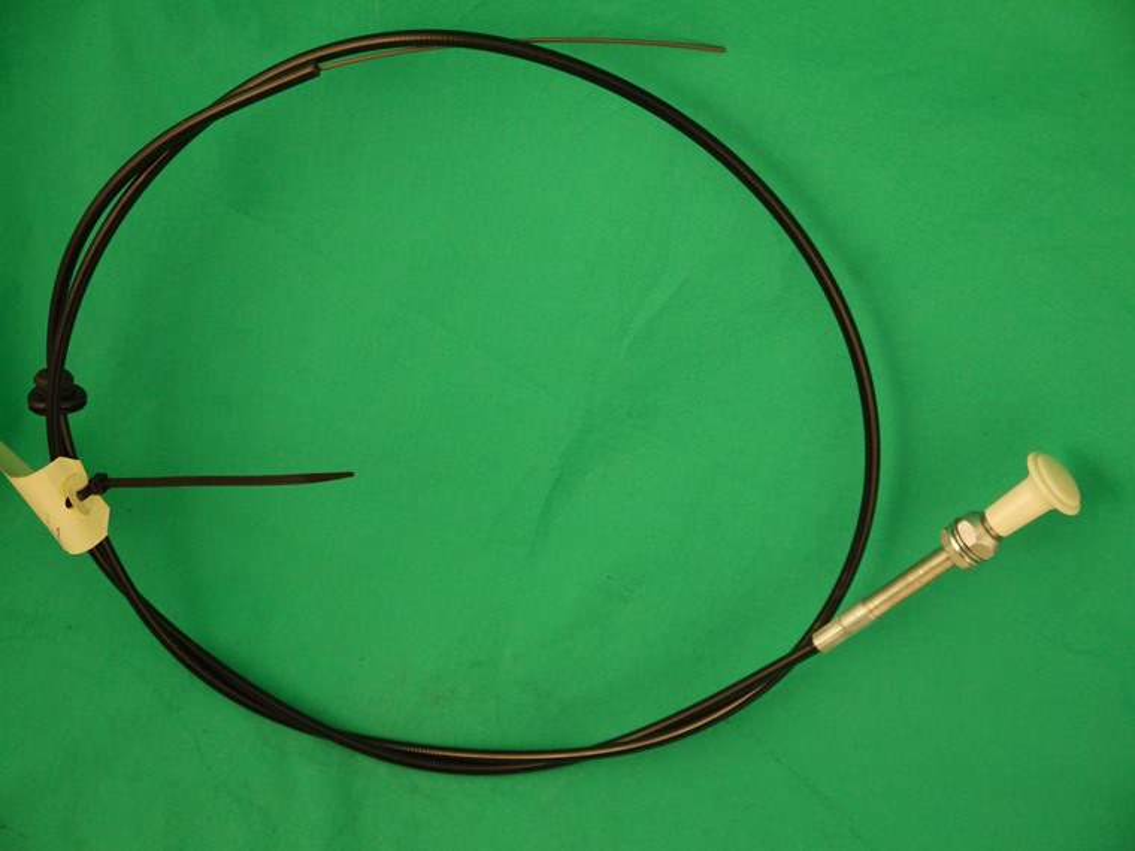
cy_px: 426
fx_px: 1705
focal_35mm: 52
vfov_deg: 28.0
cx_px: 568
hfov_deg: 36.8
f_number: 4.7
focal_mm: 26
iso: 800
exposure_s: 1/80
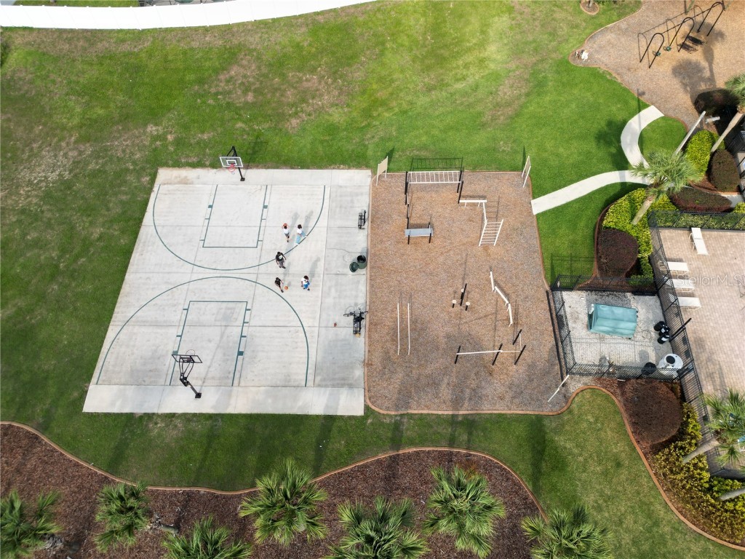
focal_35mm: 24
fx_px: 517
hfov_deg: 71.6
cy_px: 280
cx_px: 372
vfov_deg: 56.8
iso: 110
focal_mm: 6.72
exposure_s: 1/2000
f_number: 1.7
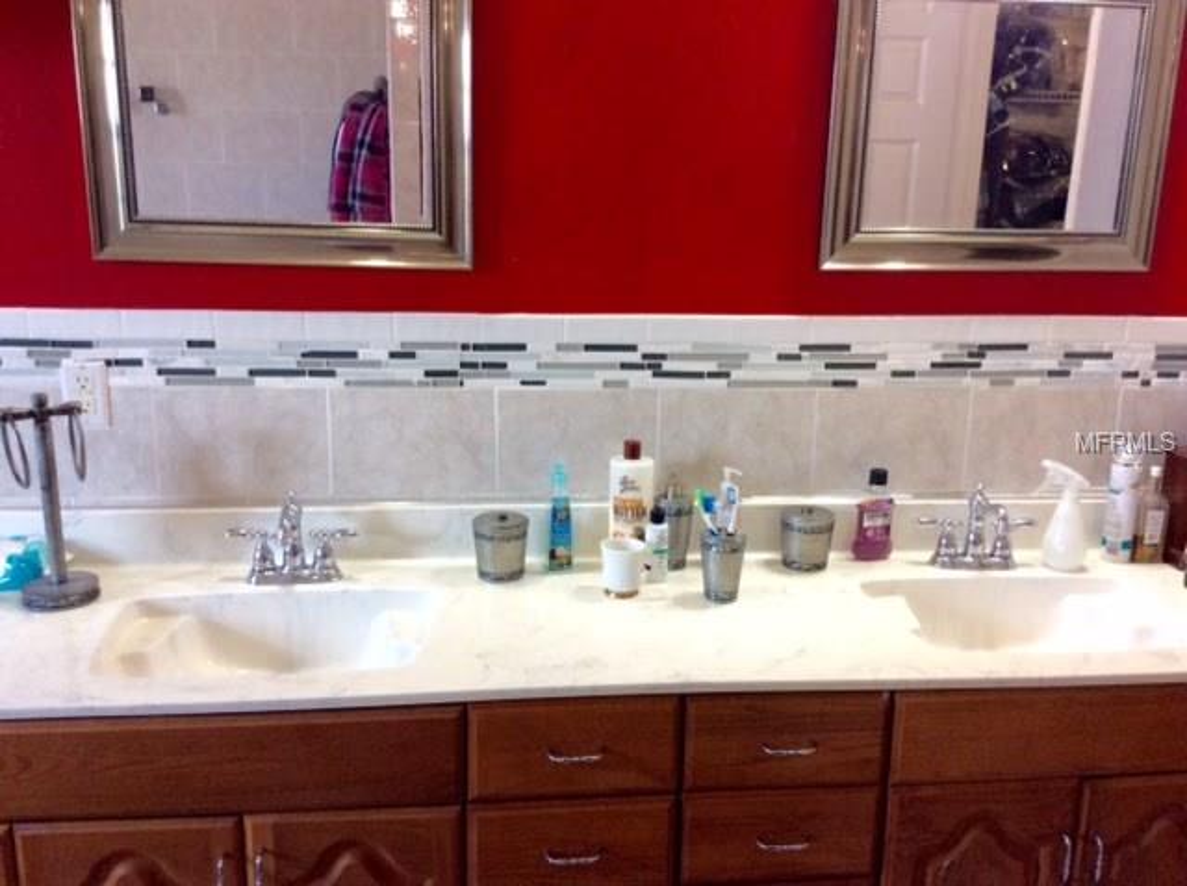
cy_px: 443
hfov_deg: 56.9
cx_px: 594
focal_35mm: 32
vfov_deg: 44.1
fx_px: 1096
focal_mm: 3.3
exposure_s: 1/24
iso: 100
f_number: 2.4
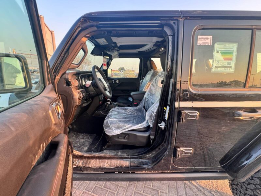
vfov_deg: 85.7
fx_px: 106
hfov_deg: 102.1
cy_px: 98
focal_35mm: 14
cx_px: 130
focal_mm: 2.22
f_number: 2.2
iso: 80
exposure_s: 1/99
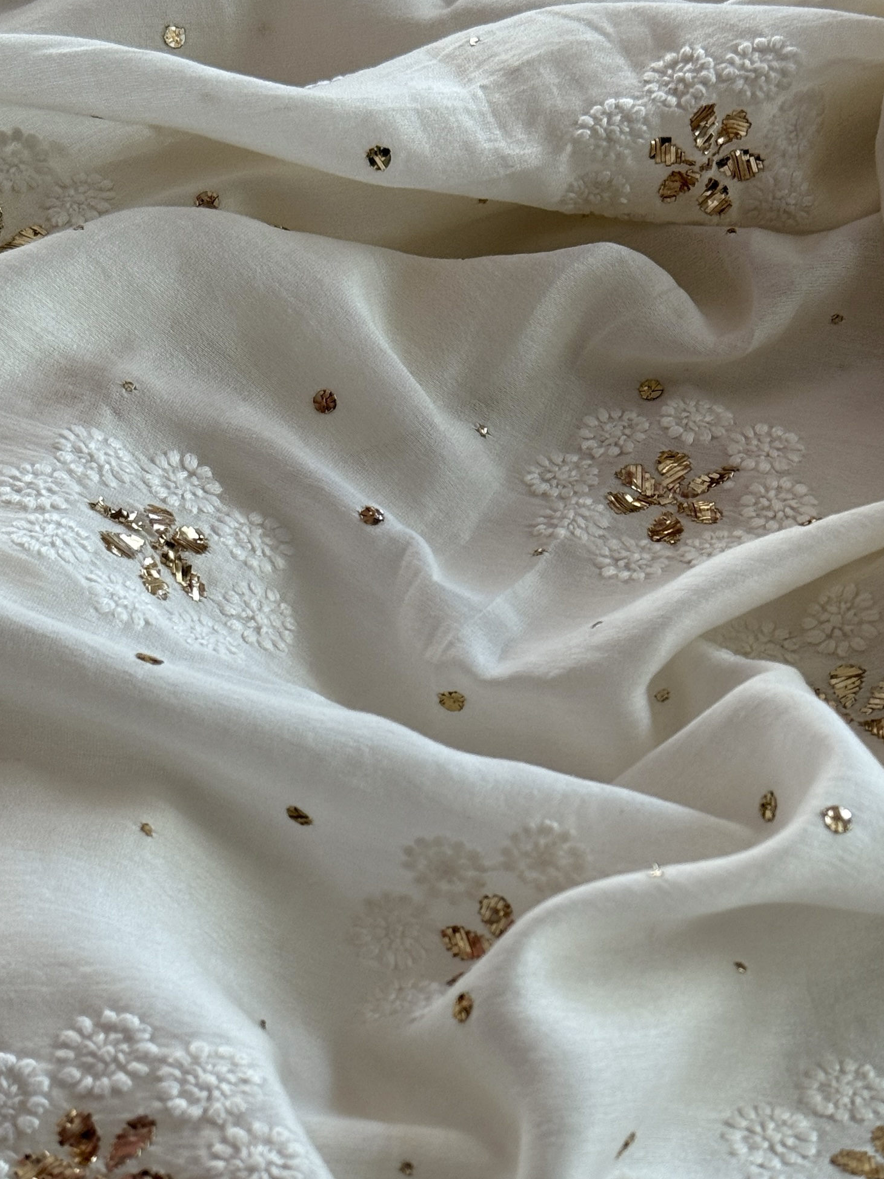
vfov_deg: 26.0
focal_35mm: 74
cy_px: 898
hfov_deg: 19.8
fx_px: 2520
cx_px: 637
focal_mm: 6.76
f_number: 1.78
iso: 100
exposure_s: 1/83
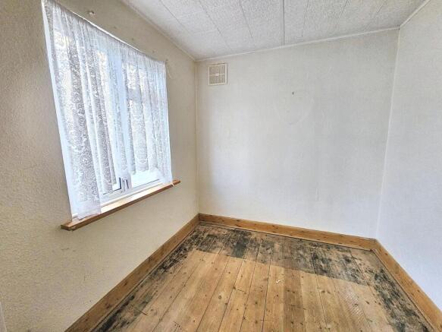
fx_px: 166
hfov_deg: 106.2
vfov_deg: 89.9
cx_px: 221
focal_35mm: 13
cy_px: 166
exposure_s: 1/30
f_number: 2.2
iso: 320
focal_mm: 2.2
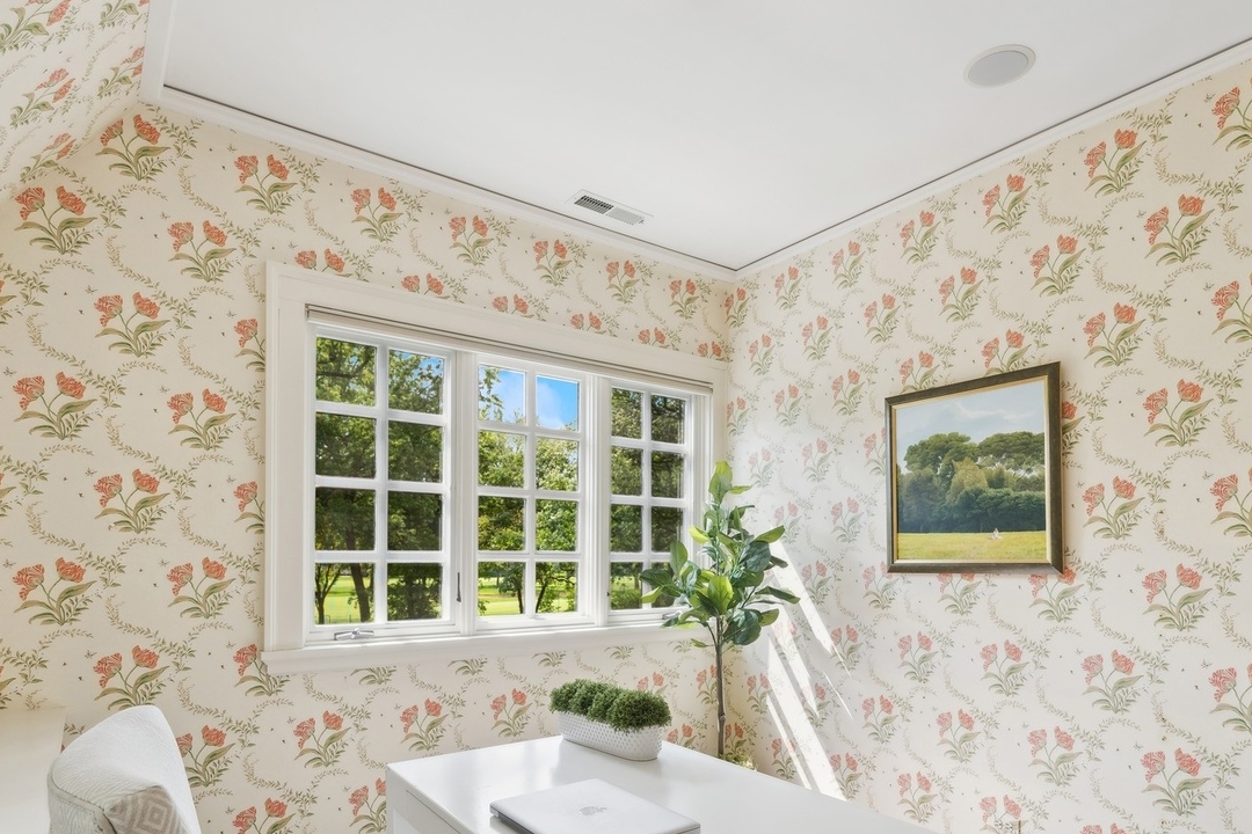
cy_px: 550
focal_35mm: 21
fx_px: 730
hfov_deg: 80.8
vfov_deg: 58.3
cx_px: 703
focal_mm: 14
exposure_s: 1/8
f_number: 8
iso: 200
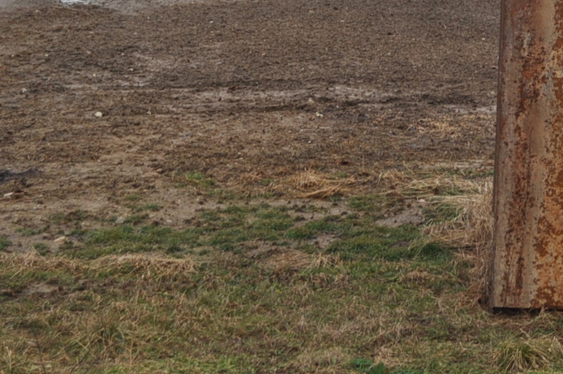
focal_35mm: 102
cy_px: -119
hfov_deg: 19.5
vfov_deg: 12.9
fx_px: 1593
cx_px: 548
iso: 200
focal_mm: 22
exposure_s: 1/200
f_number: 5
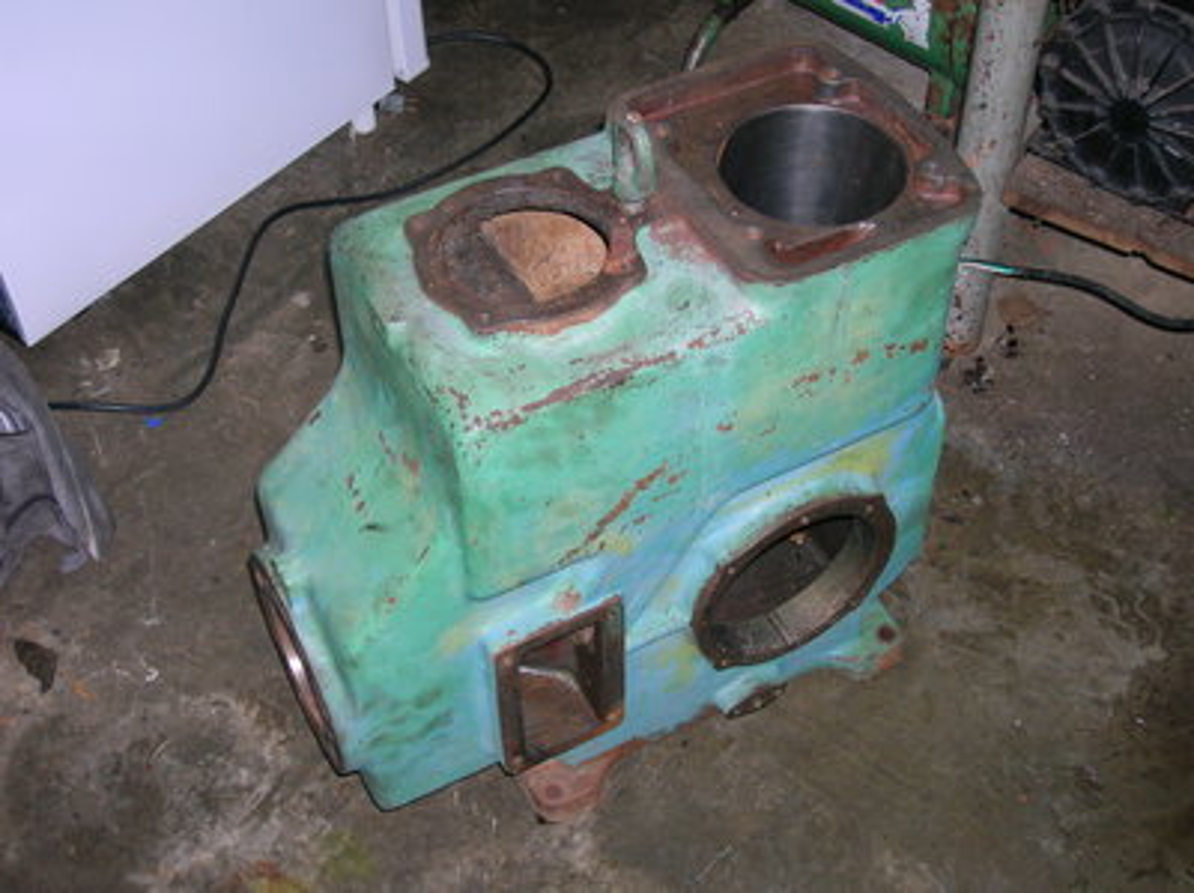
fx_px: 1585
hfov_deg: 41.3
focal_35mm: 46
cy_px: 446
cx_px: 597
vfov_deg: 31.5
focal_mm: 7.7
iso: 98
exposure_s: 1/60.1
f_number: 3.2
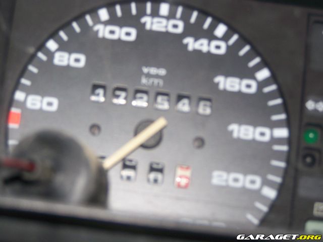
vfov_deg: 11.6
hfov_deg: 15.4
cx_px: 162
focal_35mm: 128
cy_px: 121
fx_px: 1194
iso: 80
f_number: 3.3
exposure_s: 1/100
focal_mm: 21.2
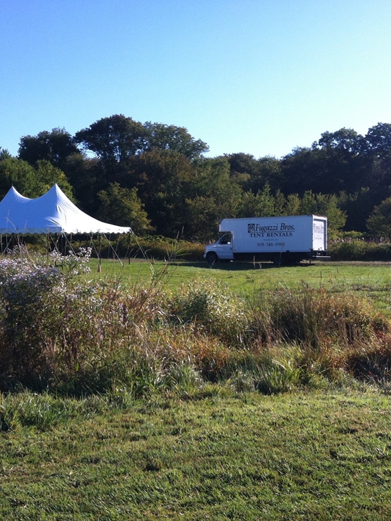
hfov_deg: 30.8
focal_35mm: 47
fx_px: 708
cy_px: 260
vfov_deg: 40.4
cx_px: 160
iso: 80
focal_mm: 3.85
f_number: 2.8
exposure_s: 1/1005
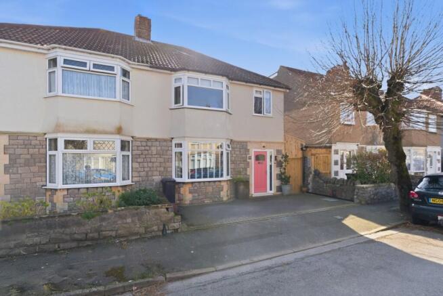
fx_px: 209
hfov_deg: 93.2
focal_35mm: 17
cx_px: 222
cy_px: 148
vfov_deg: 70.5
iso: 100
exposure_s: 1/100
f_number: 7.1
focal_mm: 17
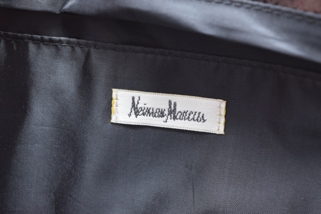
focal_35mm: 82
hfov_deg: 24.6
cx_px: 160
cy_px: 107
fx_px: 736
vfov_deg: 16.6
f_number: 5.6
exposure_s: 1/125
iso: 800
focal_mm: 55
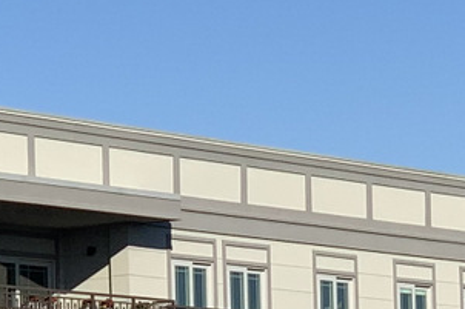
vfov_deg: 4.8
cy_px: 410
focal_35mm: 287
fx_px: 3705
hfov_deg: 7.2
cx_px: 199
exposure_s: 1/1497
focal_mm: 6
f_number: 2.4
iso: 16
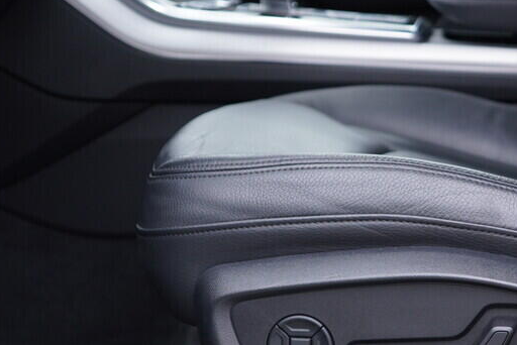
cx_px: 344
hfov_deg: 27.9
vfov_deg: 18.9
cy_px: 225
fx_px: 1035
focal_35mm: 72
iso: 160
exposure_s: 1/40
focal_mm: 24
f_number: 2.8
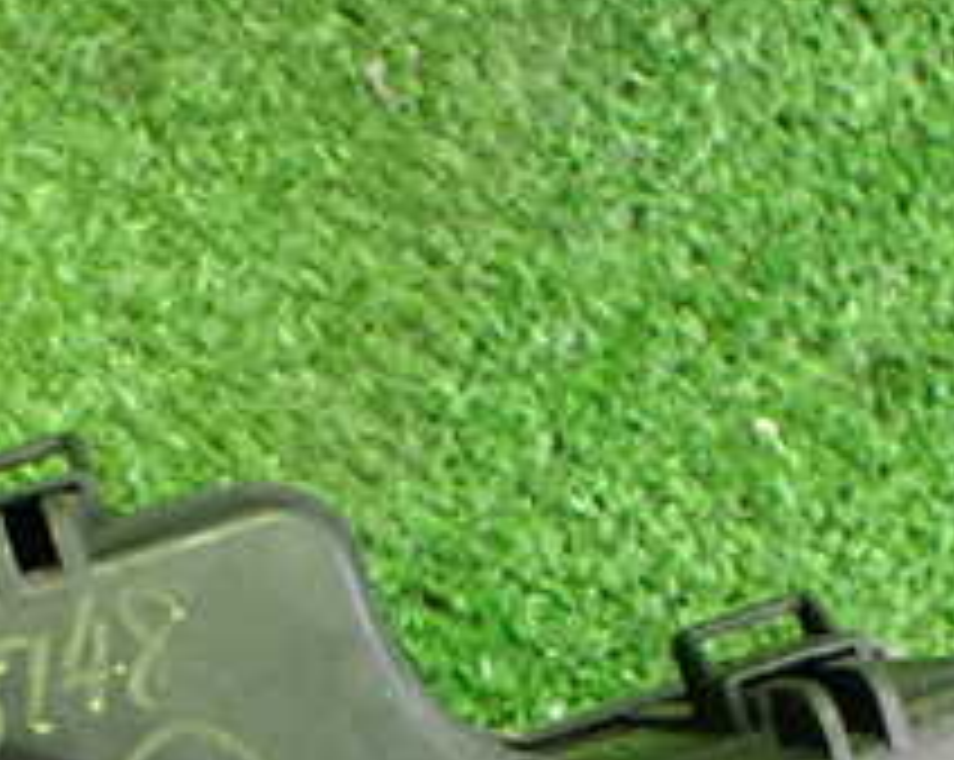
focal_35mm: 83
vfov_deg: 17.5
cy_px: 953
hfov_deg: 23.0
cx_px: 477
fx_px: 2340
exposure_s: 1/30
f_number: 2.3
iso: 1000
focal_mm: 5.4
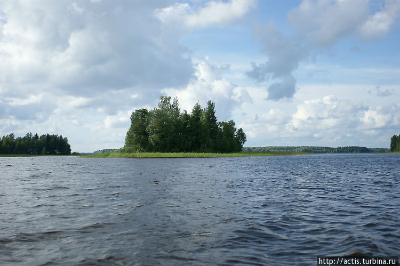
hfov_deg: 46.4
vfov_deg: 31.9
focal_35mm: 42
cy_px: 133
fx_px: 466
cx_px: 200
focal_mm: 28
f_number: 2.8
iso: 100
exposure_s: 1/1250
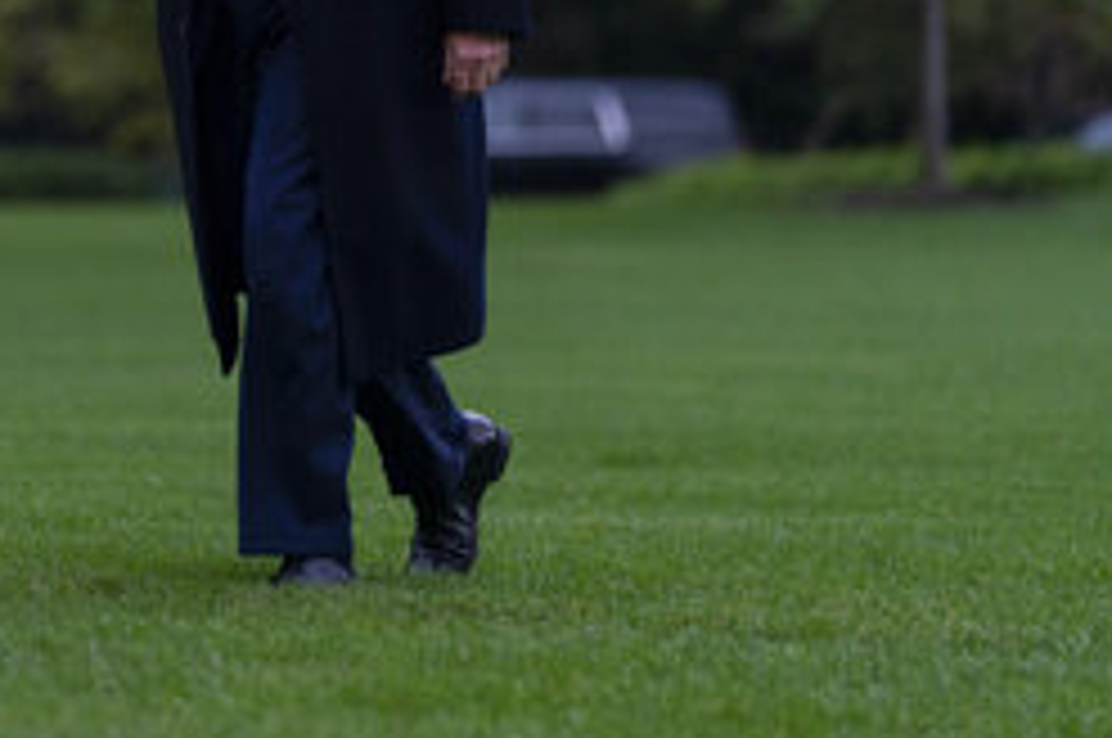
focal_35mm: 336
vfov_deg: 4.1
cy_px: -11
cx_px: 126
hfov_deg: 6.1
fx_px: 10365
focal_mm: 162
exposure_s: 1/500
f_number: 2.8
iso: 3200
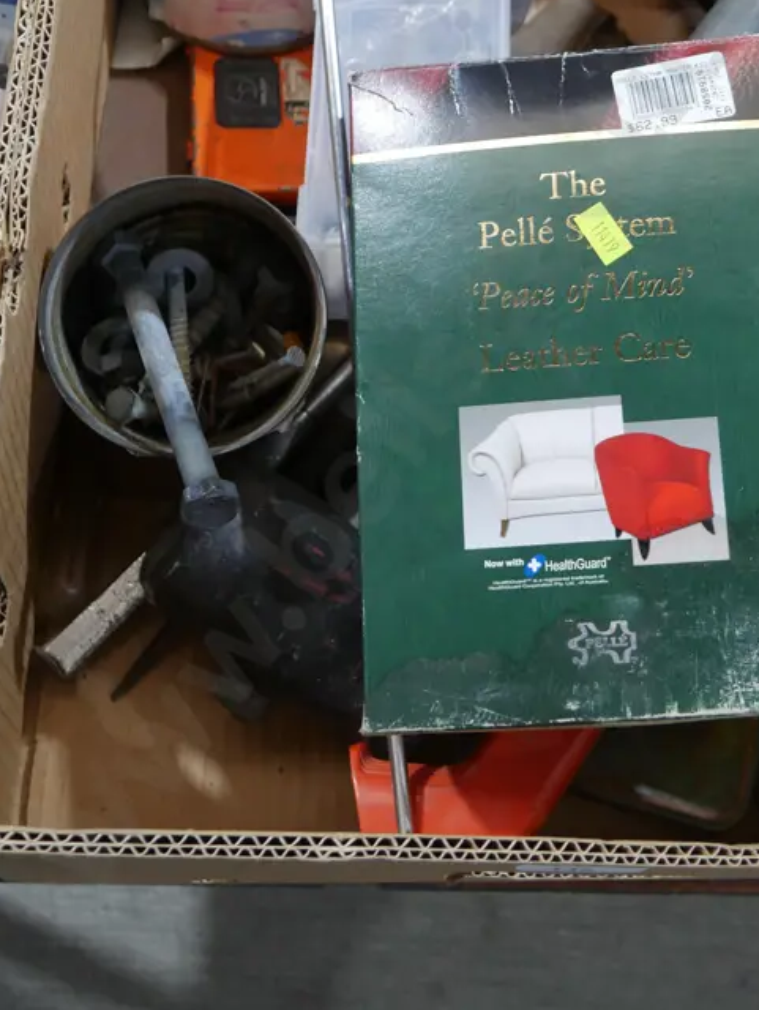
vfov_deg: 38.4
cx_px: 550
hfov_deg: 29.9
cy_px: 234
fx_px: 1401
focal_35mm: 48
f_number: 3.6
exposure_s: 1/60
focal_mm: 15
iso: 640
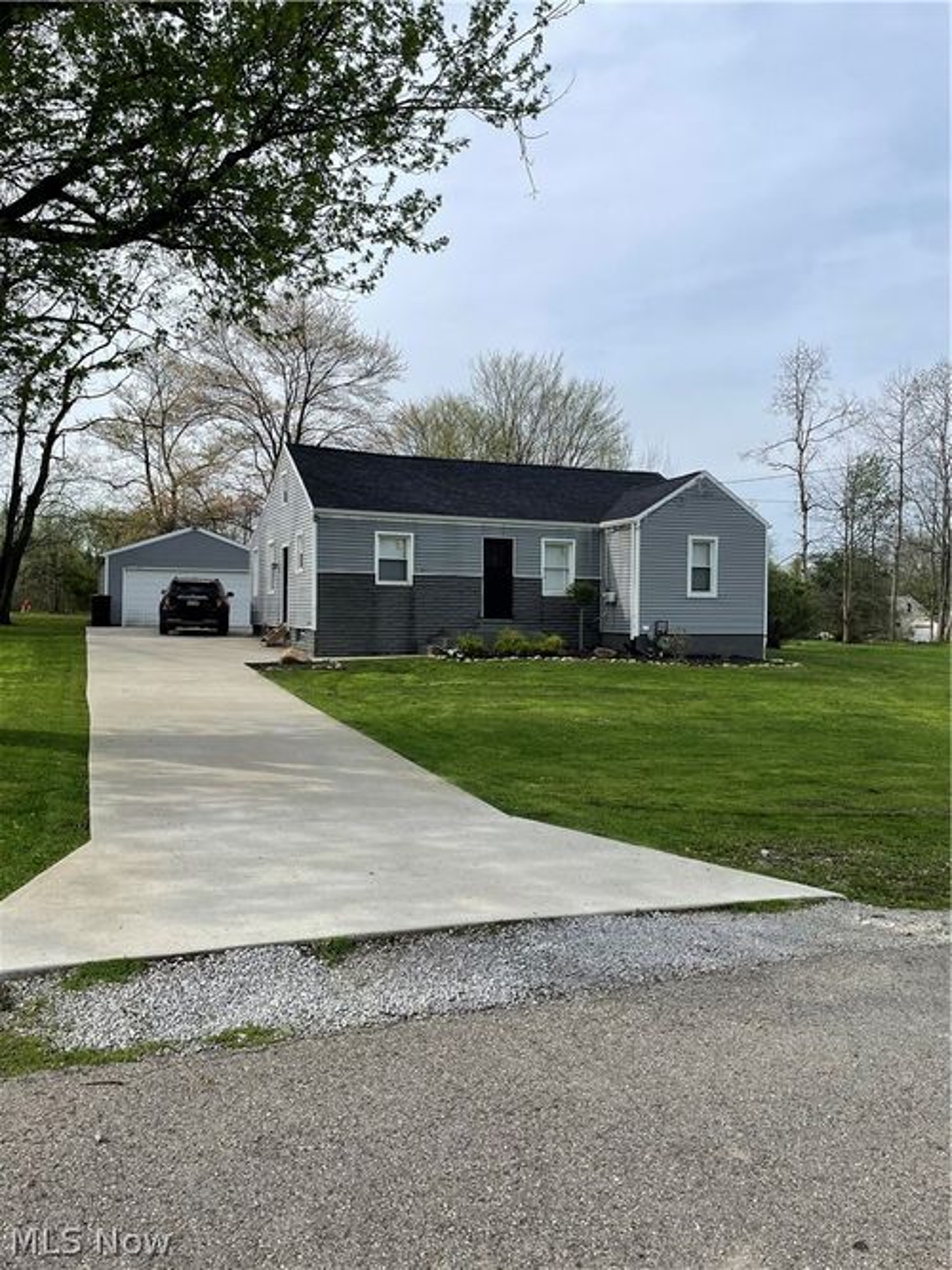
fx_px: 954
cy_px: 635
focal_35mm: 26
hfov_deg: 53.0
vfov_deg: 67.3
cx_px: 476
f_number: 1.6
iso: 32
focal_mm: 4.2
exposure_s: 1/3300
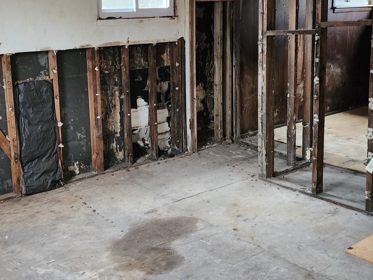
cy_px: 94
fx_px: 431
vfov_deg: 35.6
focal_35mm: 40
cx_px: 110
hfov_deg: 45.7
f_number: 1.8
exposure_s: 1/24
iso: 640
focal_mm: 6.4
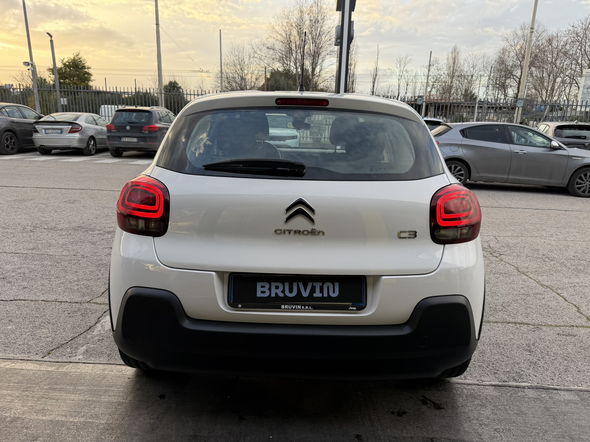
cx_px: 295
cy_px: 221
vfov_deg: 56.8
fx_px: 409
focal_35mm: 24
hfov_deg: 71.6
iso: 100
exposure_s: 1/423
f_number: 1.78
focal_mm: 6.76
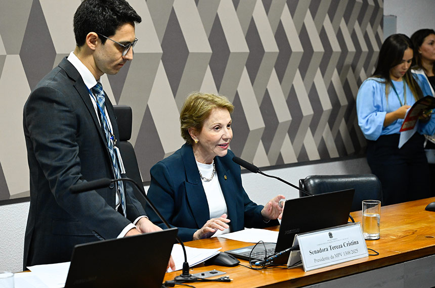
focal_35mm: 70
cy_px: 144
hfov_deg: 28.9
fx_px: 844
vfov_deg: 19.4
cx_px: 218
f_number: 5
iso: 4000
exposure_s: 1/160
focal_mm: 70
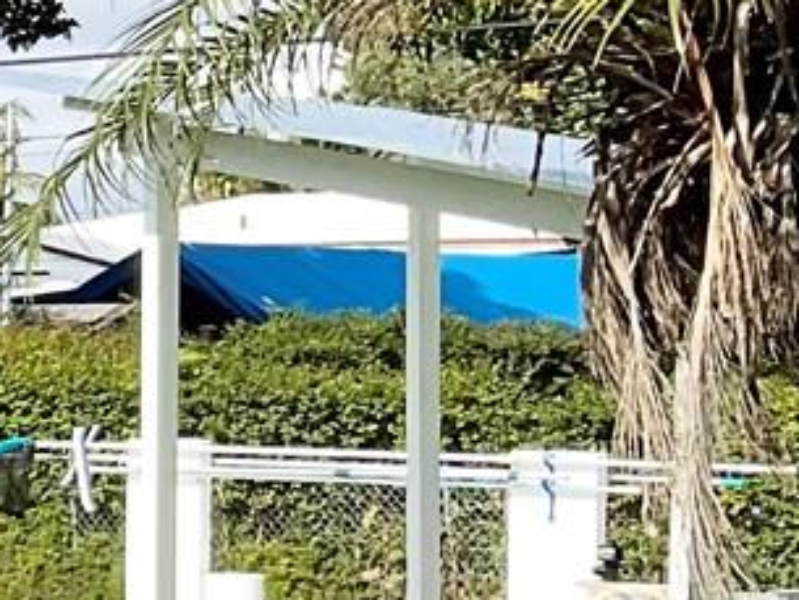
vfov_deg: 9.8
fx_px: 3510
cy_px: 432
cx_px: -1082
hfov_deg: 11.1
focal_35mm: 152
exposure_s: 1/2058
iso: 16
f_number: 1.8
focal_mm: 3
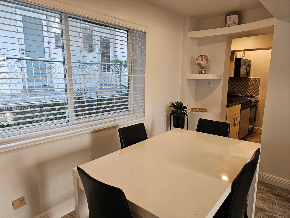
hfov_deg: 73.9
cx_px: 145
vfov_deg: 58.9
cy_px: 109
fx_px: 193
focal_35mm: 23
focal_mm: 6.3
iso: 100
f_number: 1.7
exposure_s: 1/120
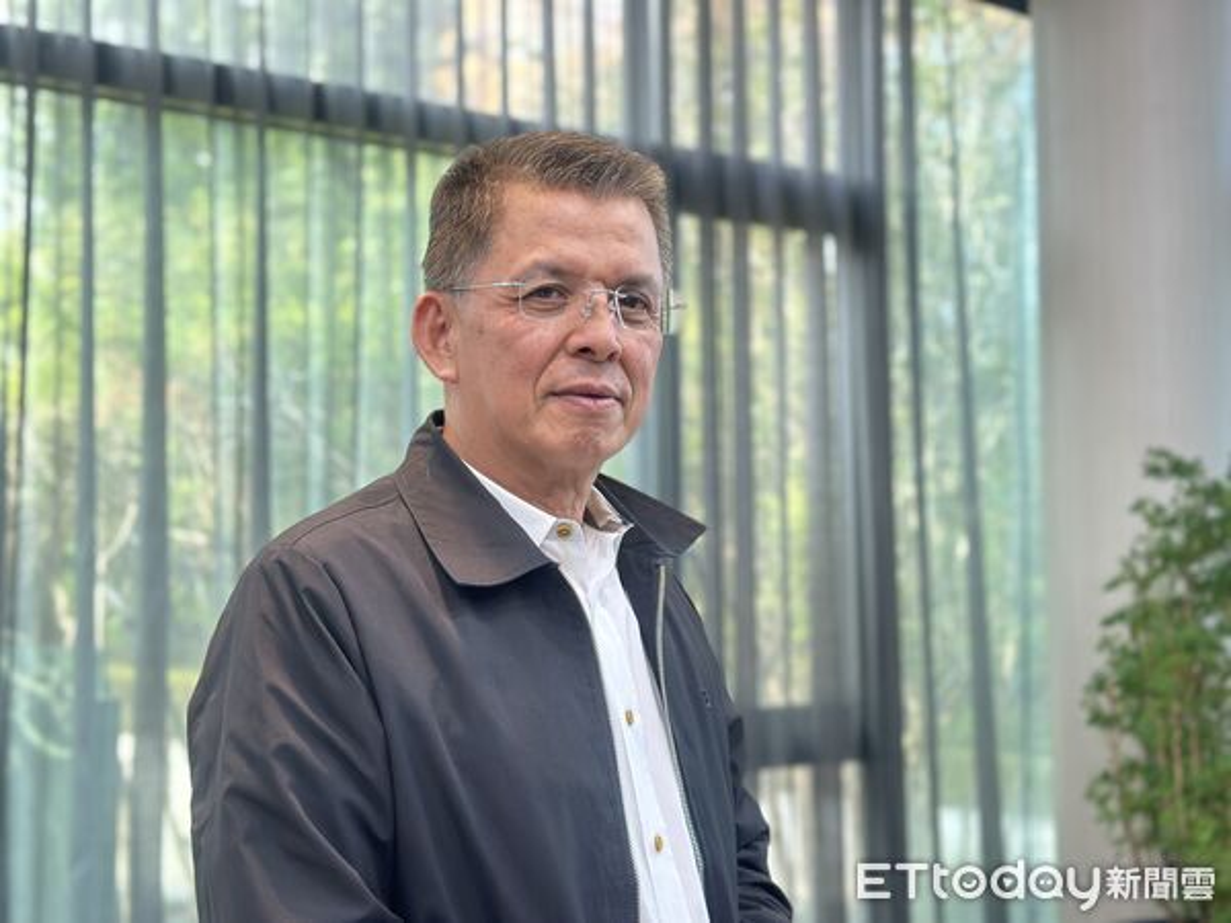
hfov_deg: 39.7
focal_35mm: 48
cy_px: 462
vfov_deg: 30.3
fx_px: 1707
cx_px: 616
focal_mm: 6.86
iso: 160
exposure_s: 1/60
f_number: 1.78
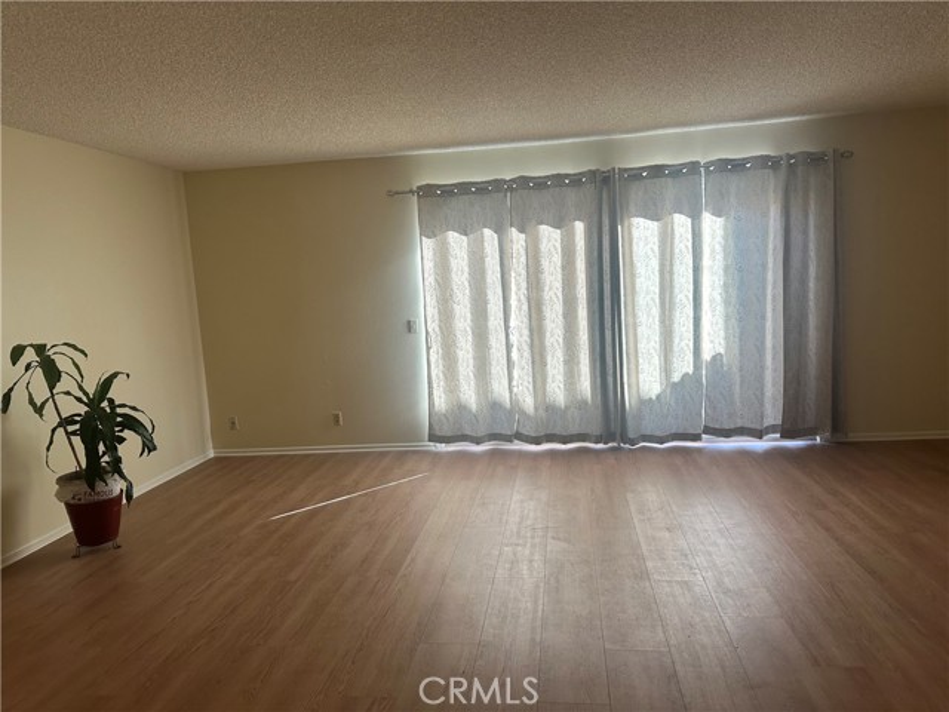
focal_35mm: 24
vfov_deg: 56.8
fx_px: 658
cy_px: 356
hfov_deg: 71.6
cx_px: 474
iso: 125
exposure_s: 1/121
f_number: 1.78
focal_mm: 6.86
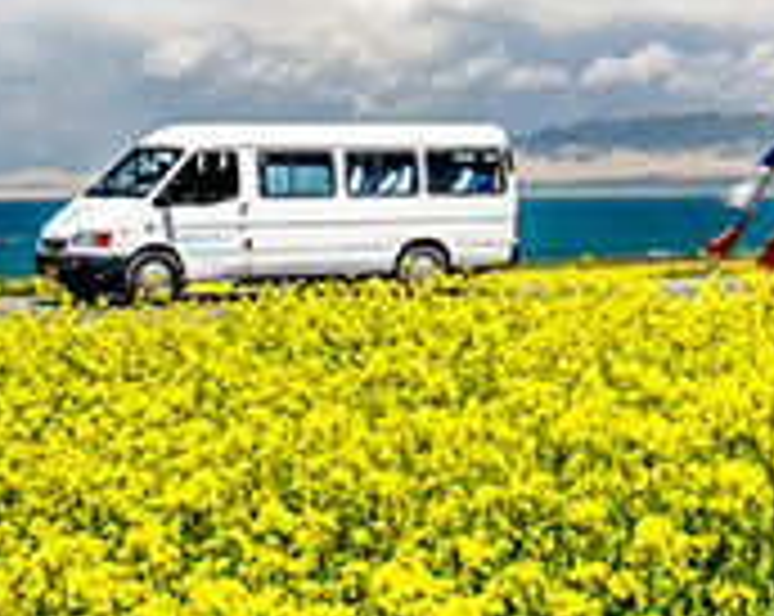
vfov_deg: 11.6
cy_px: -88
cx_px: 882
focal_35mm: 131
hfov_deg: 14.3
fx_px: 2996
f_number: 10
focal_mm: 40
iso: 141
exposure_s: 1/320
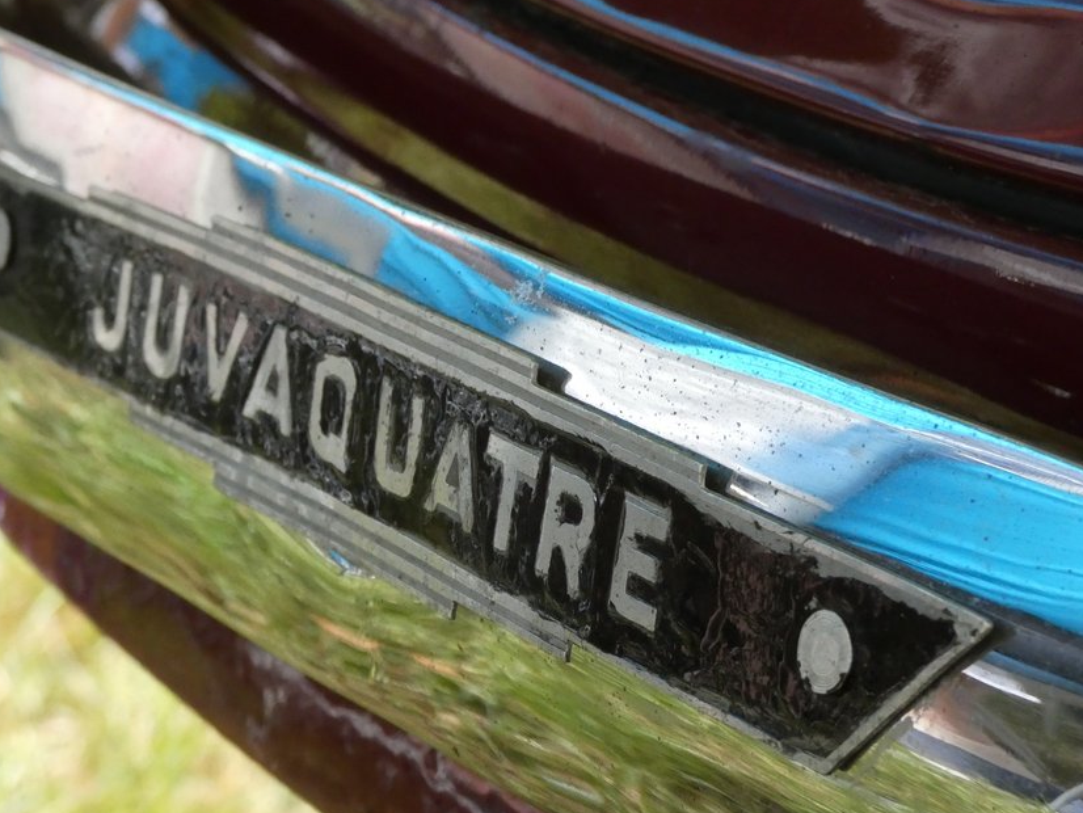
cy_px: 379
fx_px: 4538
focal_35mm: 145
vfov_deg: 10.2
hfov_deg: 13.6
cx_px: 521
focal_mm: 21
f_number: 5.1
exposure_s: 1/125
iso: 640
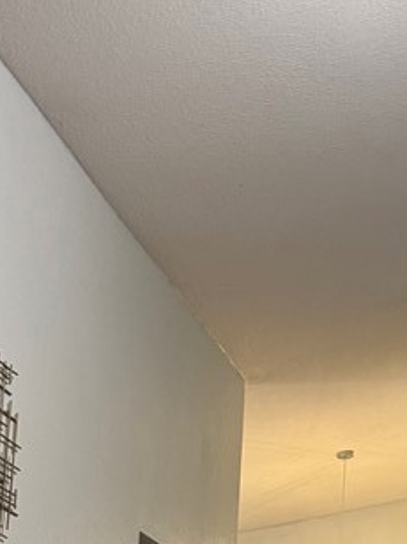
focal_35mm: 80
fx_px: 1255
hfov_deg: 17.5
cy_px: 594
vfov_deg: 23.0
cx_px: 501
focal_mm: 6.76
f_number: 1.78
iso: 400
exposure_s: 1/60
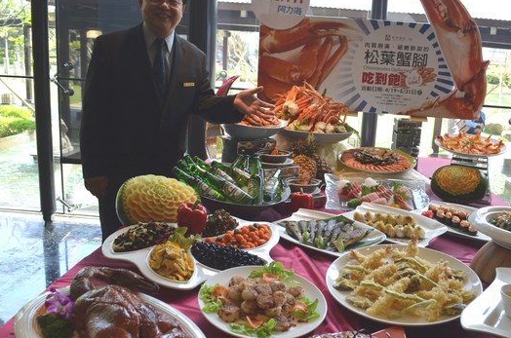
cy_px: 164
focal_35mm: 33
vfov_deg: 39.8
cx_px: 301
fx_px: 467
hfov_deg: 57.0
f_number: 5
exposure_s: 1/100
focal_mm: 18
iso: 400
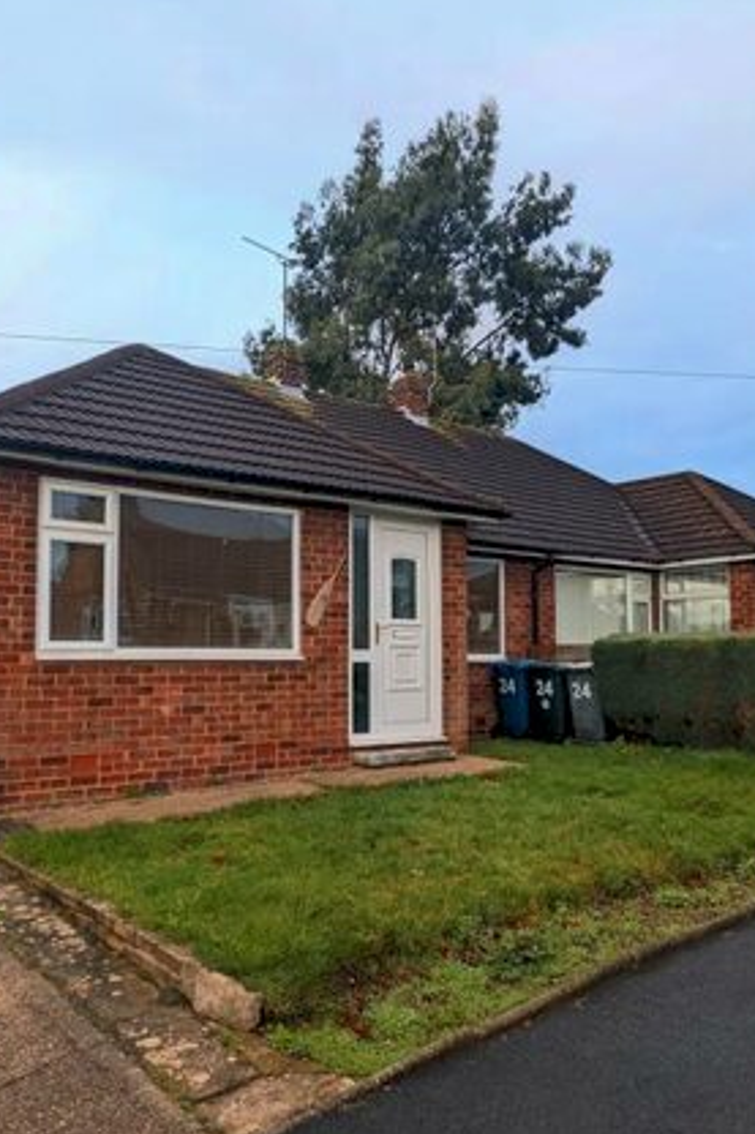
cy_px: 598
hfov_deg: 46.3
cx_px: 349
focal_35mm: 28
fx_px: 881
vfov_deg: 65.4
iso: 38
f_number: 2.2
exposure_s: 1/444
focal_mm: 2.22
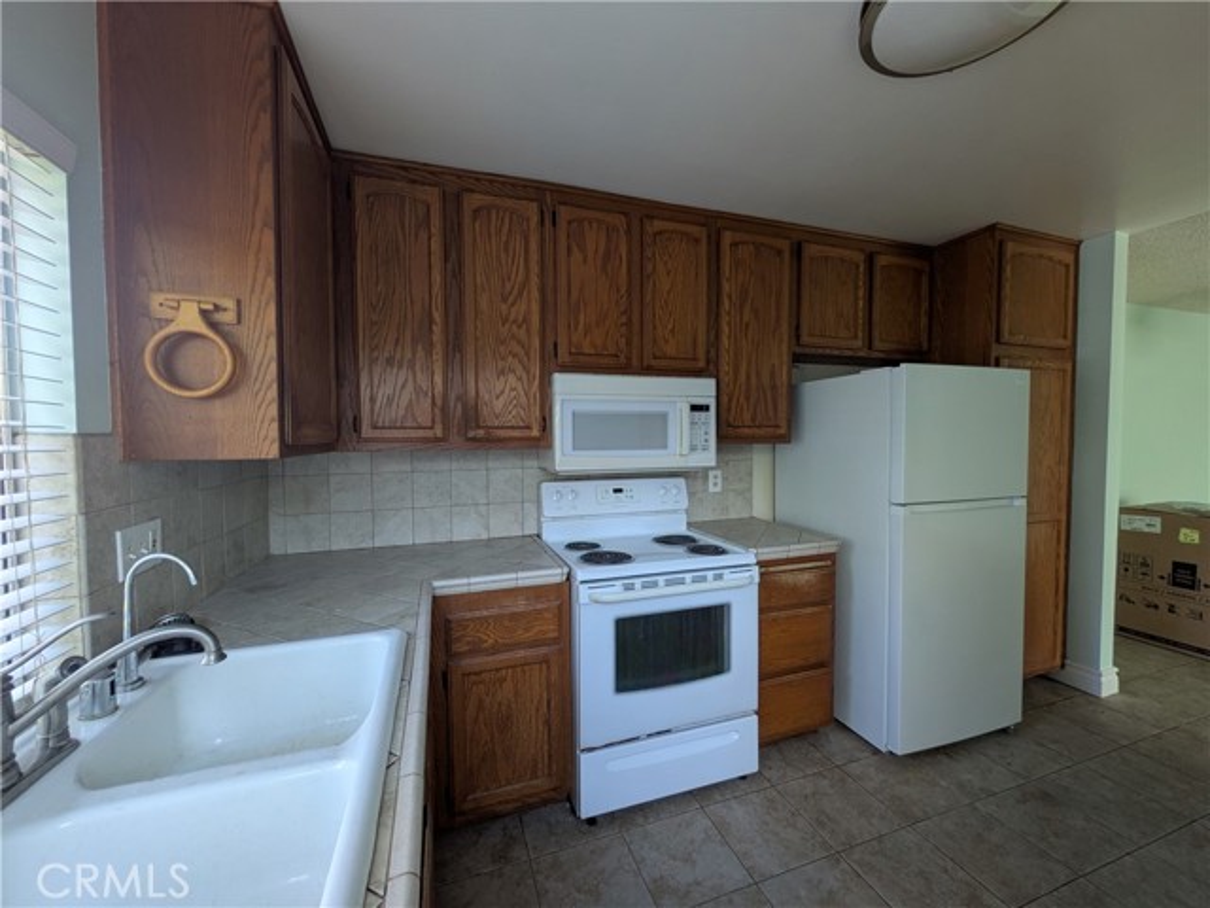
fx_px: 489
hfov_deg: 102.1
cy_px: 454
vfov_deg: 85.7
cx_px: 605
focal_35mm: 14
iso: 105
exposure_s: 1/60
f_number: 2.2
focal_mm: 1.83
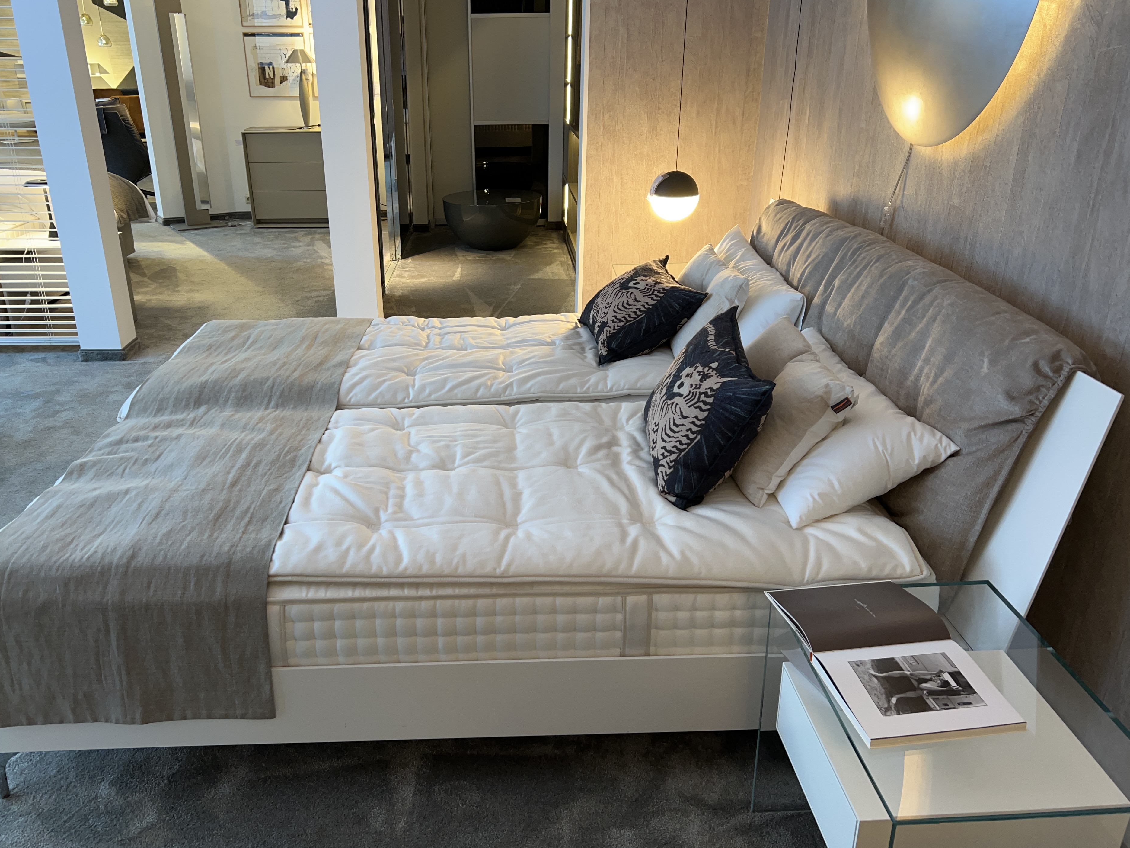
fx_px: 914
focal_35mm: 28
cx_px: 524
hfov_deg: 63.4
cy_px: 425
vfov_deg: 49.7
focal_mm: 5.7
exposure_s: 1/56
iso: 125
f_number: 1.5
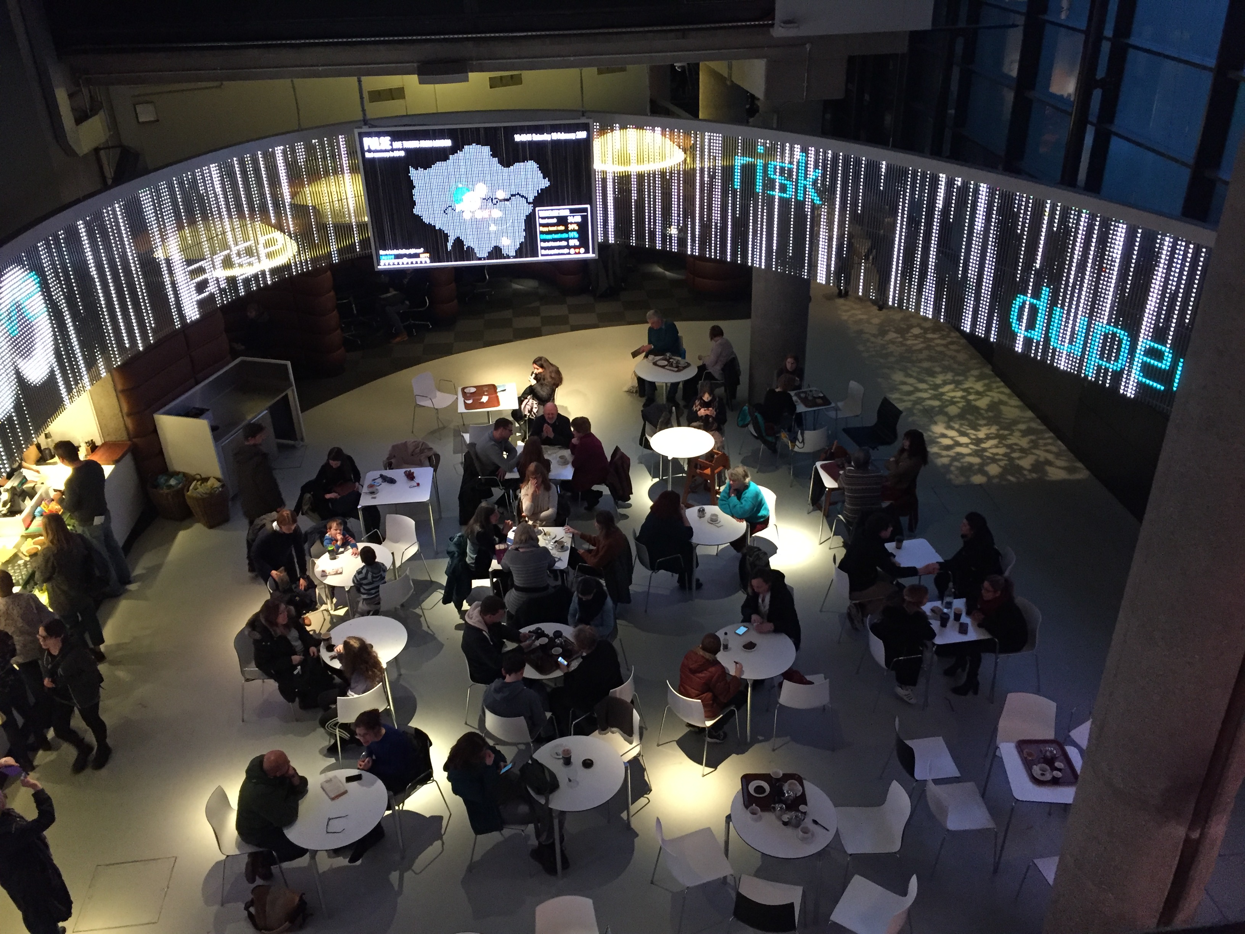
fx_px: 1043
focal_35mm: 29
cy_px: 467
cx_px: 622
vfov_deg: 48.2
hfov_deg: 61.7
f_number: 2.2
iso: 250
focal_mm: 4.15
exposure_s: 1/25
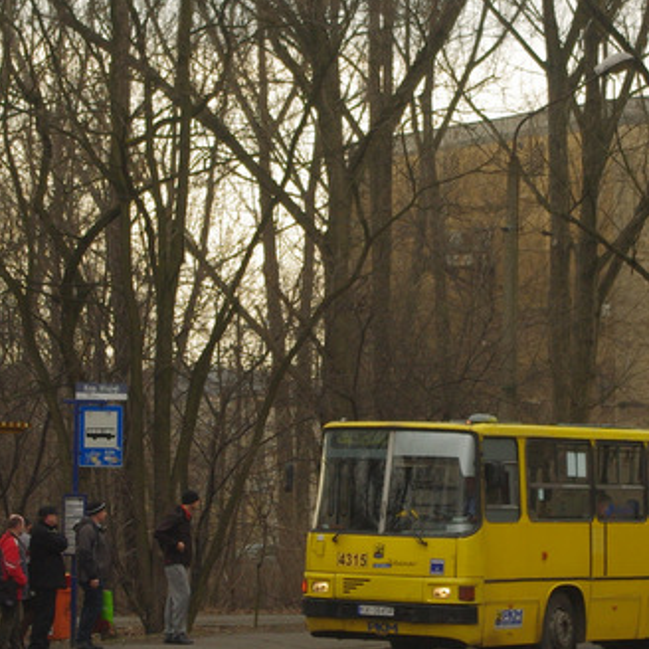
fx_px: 3564
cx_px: 305
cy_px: 316
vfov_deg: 10.4
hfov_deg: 10.4
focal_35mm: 168
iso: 500
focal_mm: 47.5
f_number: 5.6
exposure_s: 1/400
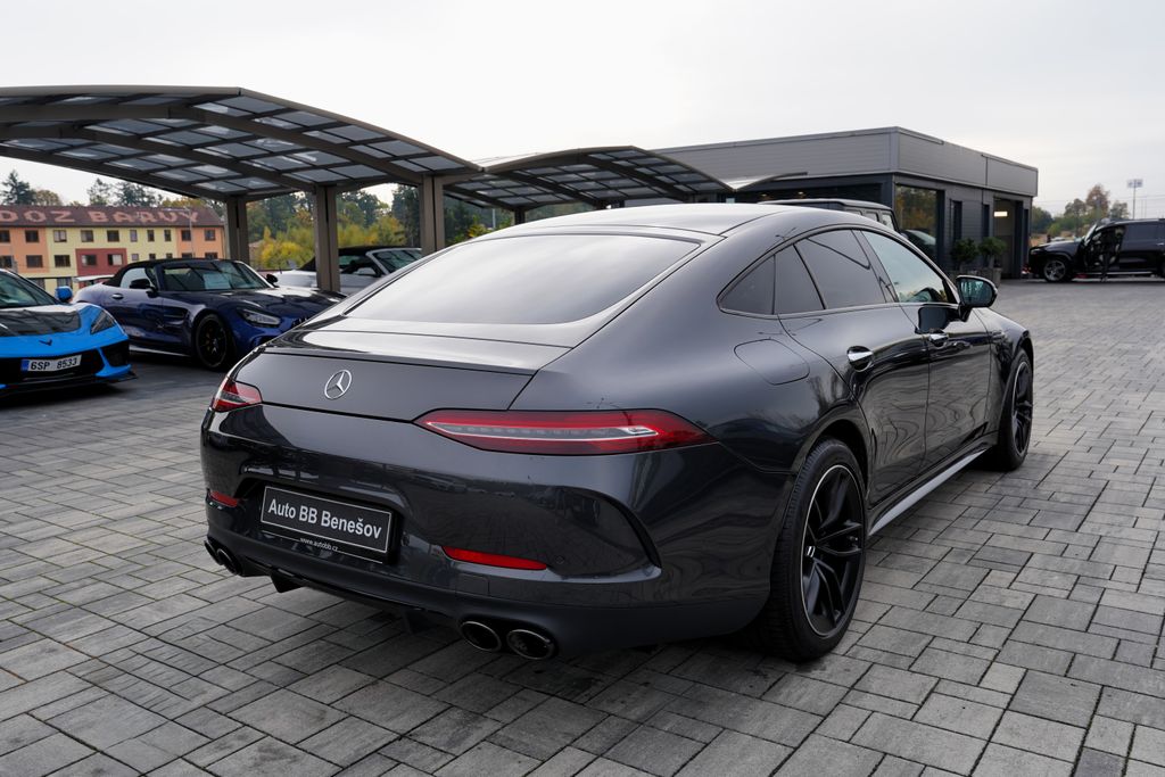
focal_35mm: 29
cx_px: 582
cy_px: 388
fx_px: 939
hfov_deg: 63.7
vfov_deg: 45.0
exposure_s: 1/160
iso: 100
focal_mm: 29
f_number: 6.3
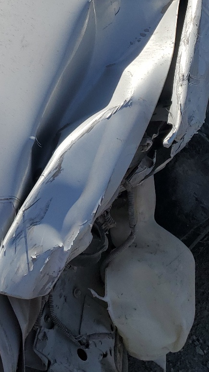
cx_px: -94
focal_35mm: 59
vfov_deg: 34.6
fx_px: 581
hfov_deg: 18.3
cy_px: 85
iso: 50
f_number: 1.5
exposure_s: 1/5000
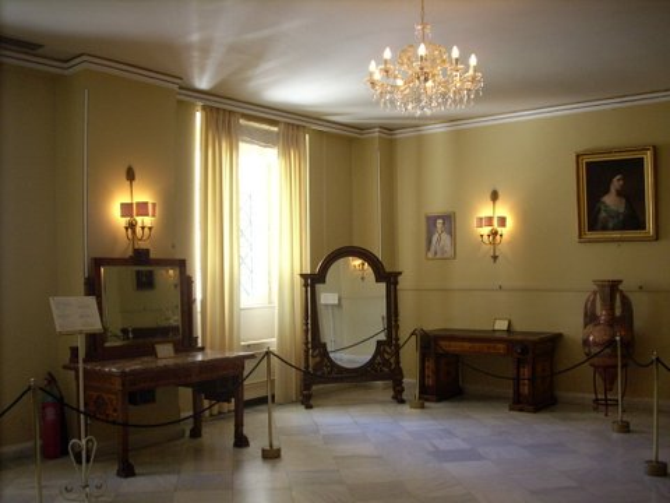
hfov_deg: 50.1
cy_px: 252
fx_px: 716
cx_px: 335
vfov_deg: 38.7
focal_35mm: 37
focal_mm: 6.2
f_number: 2.8
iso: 200
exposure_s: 1/30
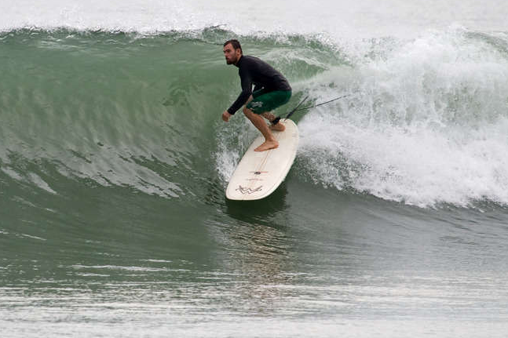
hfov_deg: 4.3
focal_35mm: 485
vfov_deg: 2.8
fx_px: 6842
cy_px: 143
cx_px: 204
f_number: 5.6
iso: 320
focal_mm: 400
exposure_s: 1/640
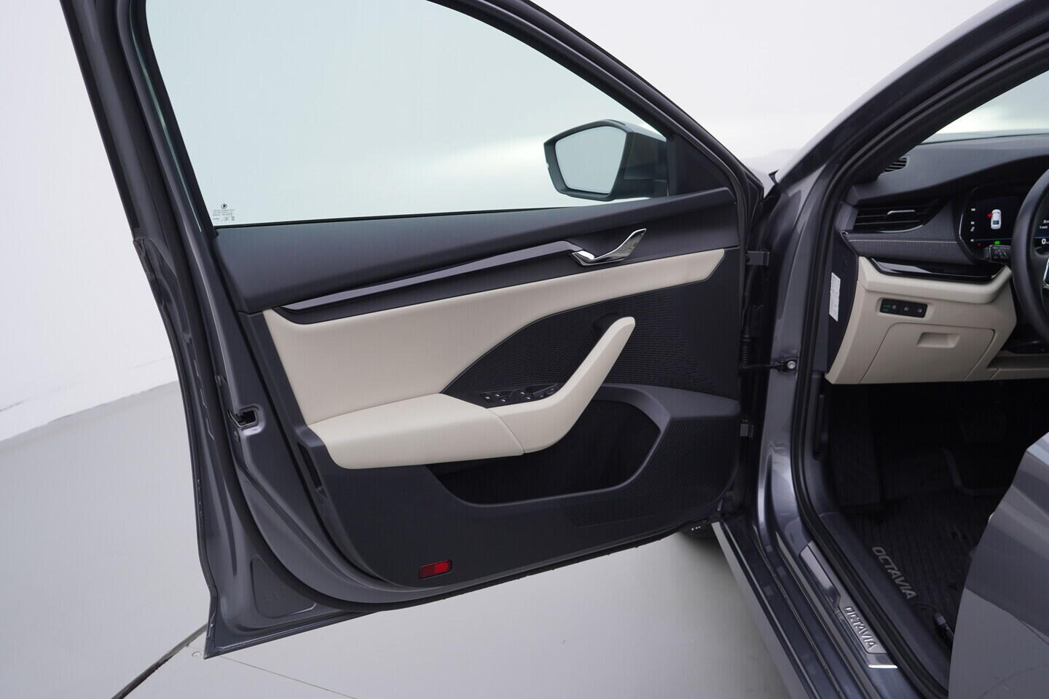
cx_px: 524
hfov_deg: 53.1
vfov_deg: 36.9
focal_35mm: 36
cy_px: 350
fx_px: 1049
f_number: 3.5
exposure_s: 1/60
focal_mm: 24
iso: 125
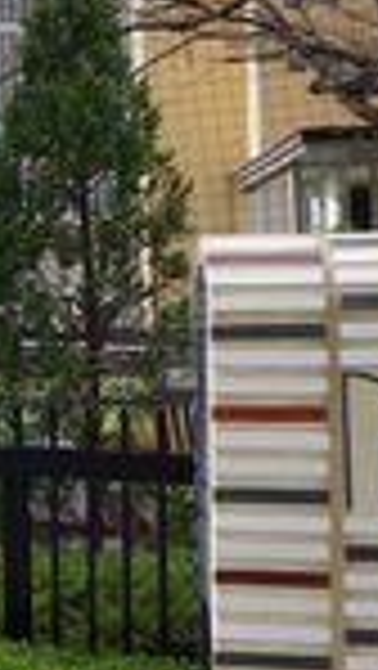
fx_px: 1690
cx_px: -729
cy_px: 259
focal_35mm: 95
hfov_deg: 9.9
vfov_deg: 22.4
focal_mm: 18
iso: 200
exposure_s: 1/250
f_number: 5.6
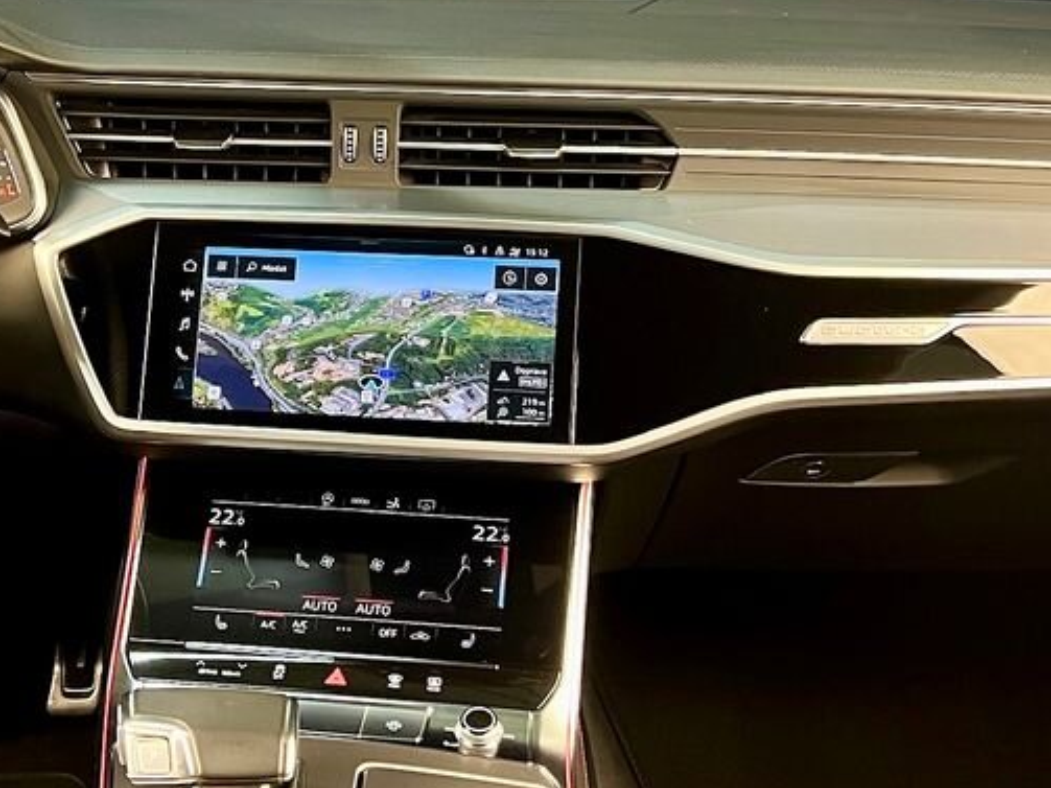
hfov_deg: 30.9
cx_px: 336
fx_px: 1882
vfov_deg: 23.6
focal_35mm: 62
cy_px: 343
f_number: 1.5
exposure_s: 1/60
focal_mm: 5.7
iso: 400
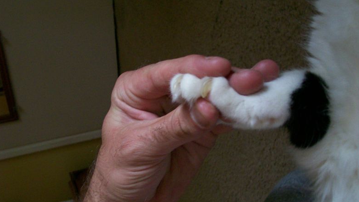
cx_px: 180
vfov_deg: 29.7
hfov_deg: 50.5
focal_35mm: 40
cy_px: 100
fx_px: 381
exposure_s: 1/8
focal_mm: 6
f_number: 2.7
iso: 160
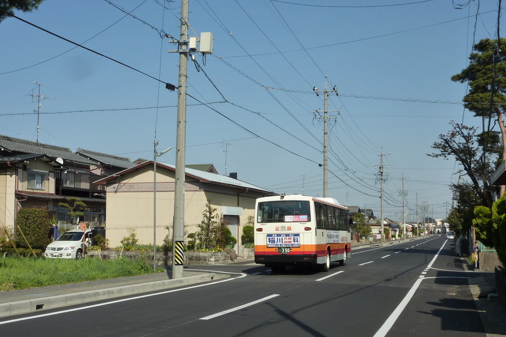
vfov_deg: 28.7
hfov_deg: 41.9
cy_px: 175
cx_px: 253
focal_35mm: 47
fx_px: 661
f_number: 5.6
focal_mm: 7.3
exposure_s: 1/500
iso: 125
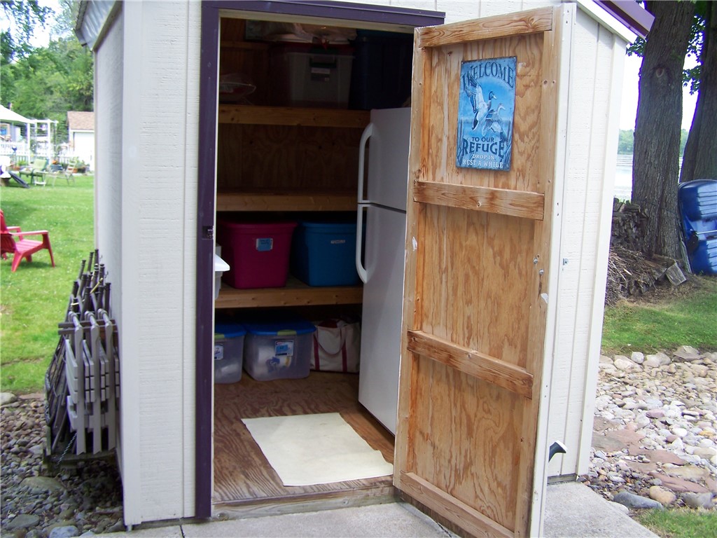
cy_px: 269
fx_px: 787
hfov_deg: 49.0
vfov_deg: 37.7
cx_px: 358
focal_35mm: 38
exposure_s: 1/160
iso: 64
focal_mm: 6.3
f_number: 2.8
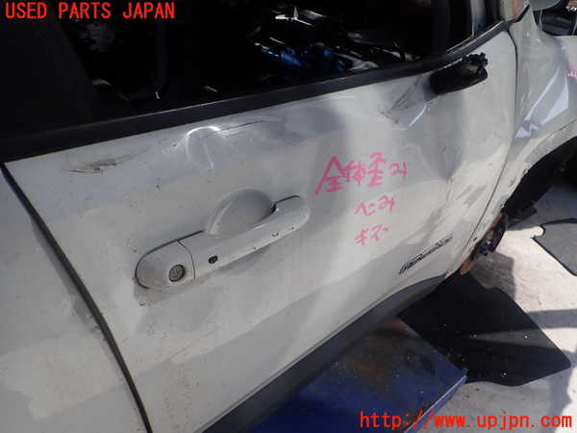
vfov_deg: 54.9
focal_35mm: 25
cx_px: 288
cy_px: 216
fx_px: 417
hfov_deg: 69.4
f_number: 2.8
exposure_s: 1/640
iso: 100
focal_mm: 4.5
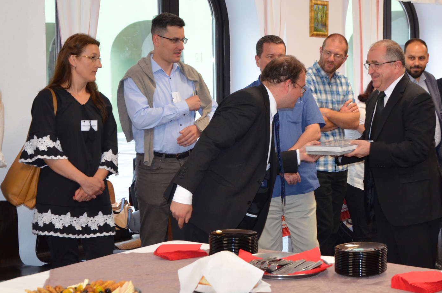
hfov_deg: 24.9
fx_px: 990
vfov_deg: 16.8
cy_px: 88
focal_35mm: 81
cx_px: 333
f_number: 4.5
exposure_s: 1/60
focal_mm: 35
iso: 1250
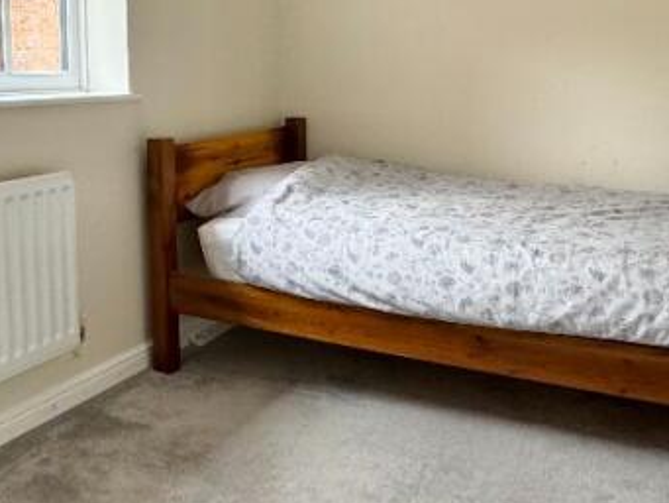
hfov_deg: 44.7
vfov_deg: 34.1
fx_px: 812
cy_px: 173
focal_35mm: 42
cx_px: 294
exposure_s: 1/99
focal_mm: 2.22
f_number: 2.2
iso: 250
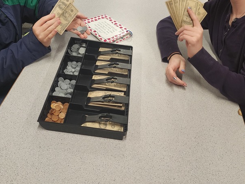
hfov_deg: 47.9
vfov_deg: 36.2
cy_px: 52
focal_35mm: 39
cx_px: 120
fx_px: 276
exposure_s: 1/120
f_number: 1.8
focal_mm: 6.4
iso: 250
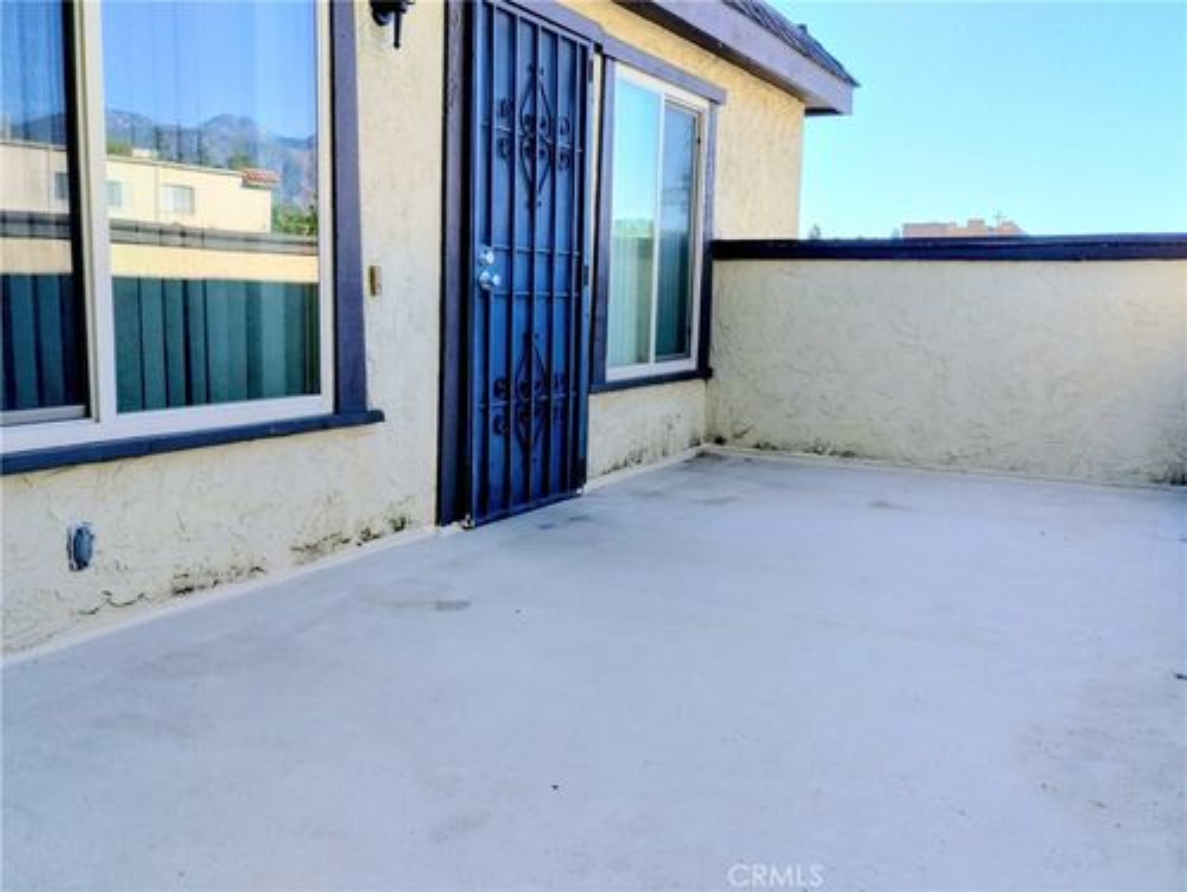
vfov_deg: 49.8
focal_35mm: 28
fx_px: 961
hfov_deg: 63.4
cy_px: 446
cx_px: 594
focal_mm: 4.27
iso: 100
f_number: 1.8
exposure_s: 1/405
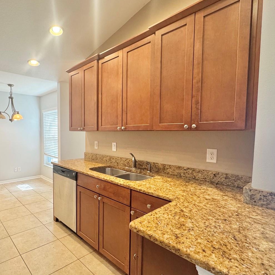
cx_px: 98
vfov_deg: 74.8
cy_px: 143
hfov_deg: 73.1
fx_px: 180
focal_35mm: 20
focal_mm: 2.22
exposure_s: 1/120
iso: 250
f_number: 2.2
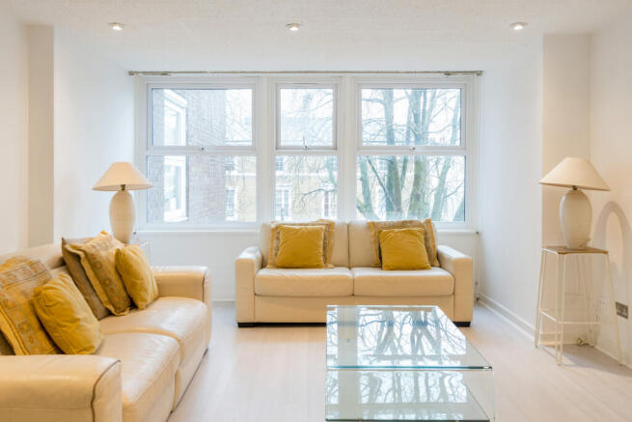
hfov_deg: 63.6
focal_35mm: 29
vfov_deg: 45.0
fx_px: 509
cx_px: 316
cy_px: 211
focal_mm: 29
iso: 800
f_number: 7.1
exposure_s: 1/20
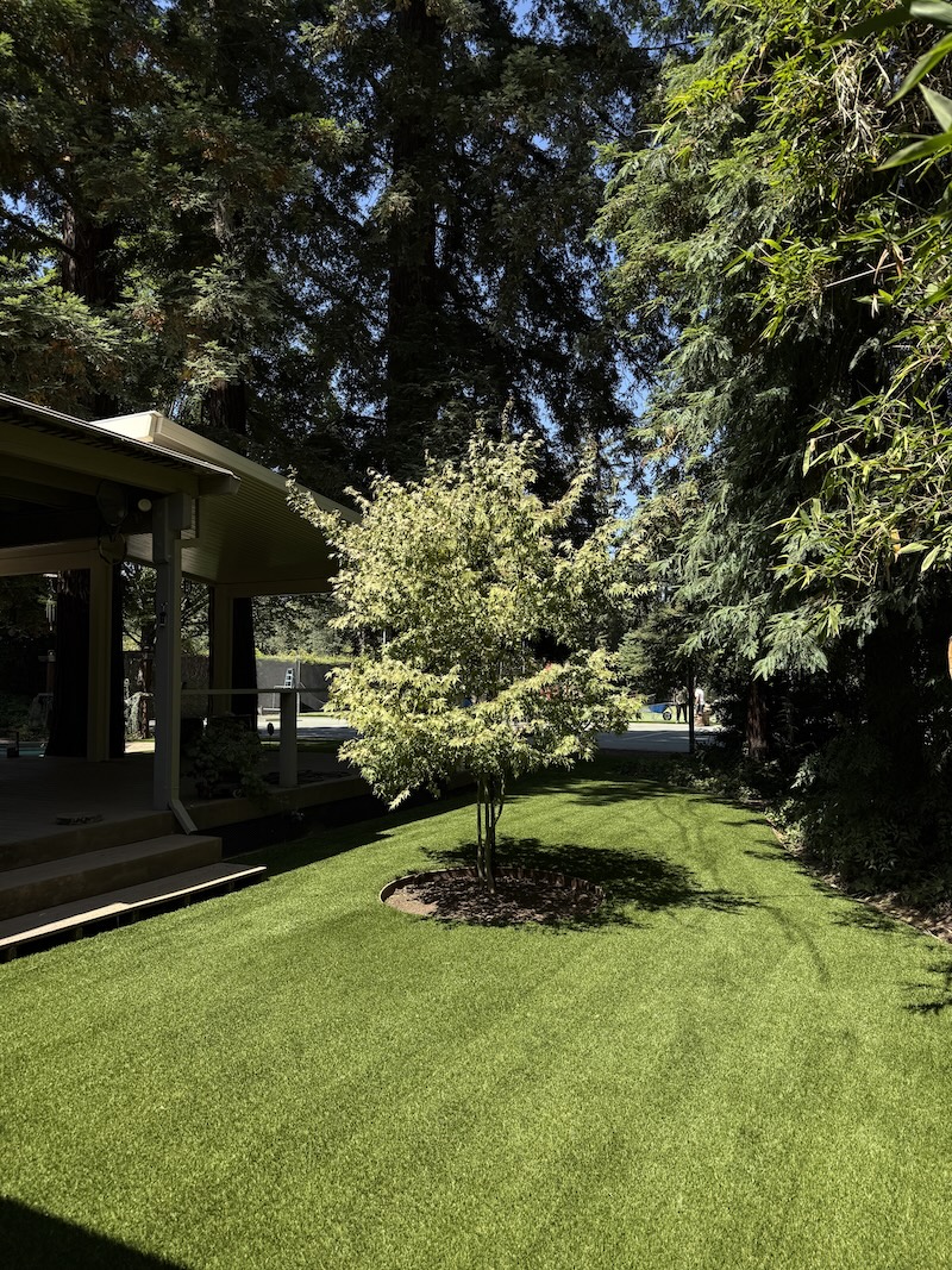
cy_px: 635
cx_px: 476
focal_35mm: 24
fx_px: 880
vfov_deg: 71.6
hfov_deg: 56.8
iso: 80
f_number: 1.78
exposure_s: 1/3145
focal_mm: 6.76
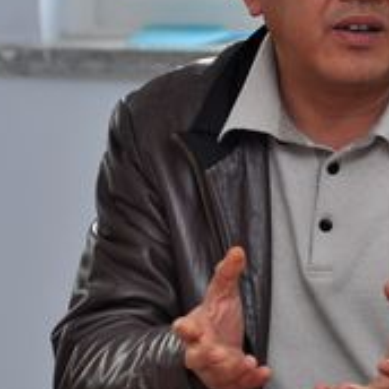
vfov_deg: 5.0
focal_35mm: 351
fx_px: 4463
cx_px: 339
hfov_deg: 5.0
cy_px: 58
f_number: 4
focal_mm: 86
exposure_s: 1/125
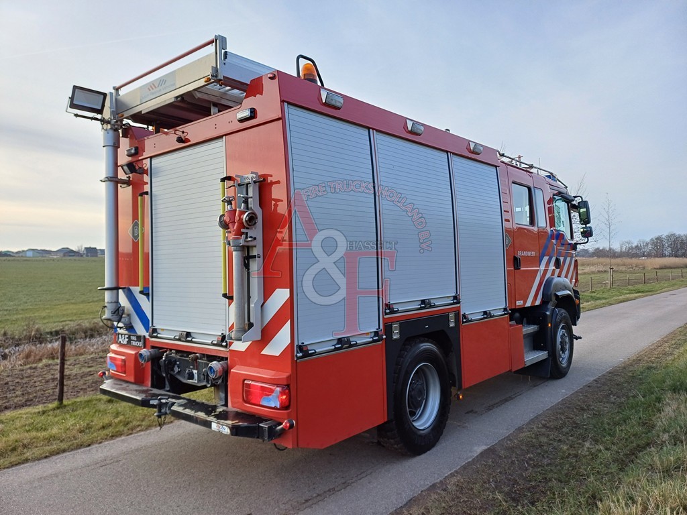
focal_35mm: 25
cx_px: 344
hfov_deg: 69.4
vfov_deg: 54.9
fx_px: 496
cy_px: 258
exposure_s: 1/244
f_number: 1.8
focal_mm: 4.65
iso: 50
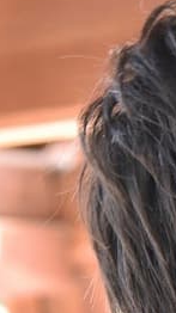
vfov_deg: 6.0
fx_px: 2968
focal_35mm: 357
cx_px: 649
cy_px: 365
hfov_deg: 3.3
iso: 2000
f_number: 5.6
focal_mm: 62
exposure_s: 1/80
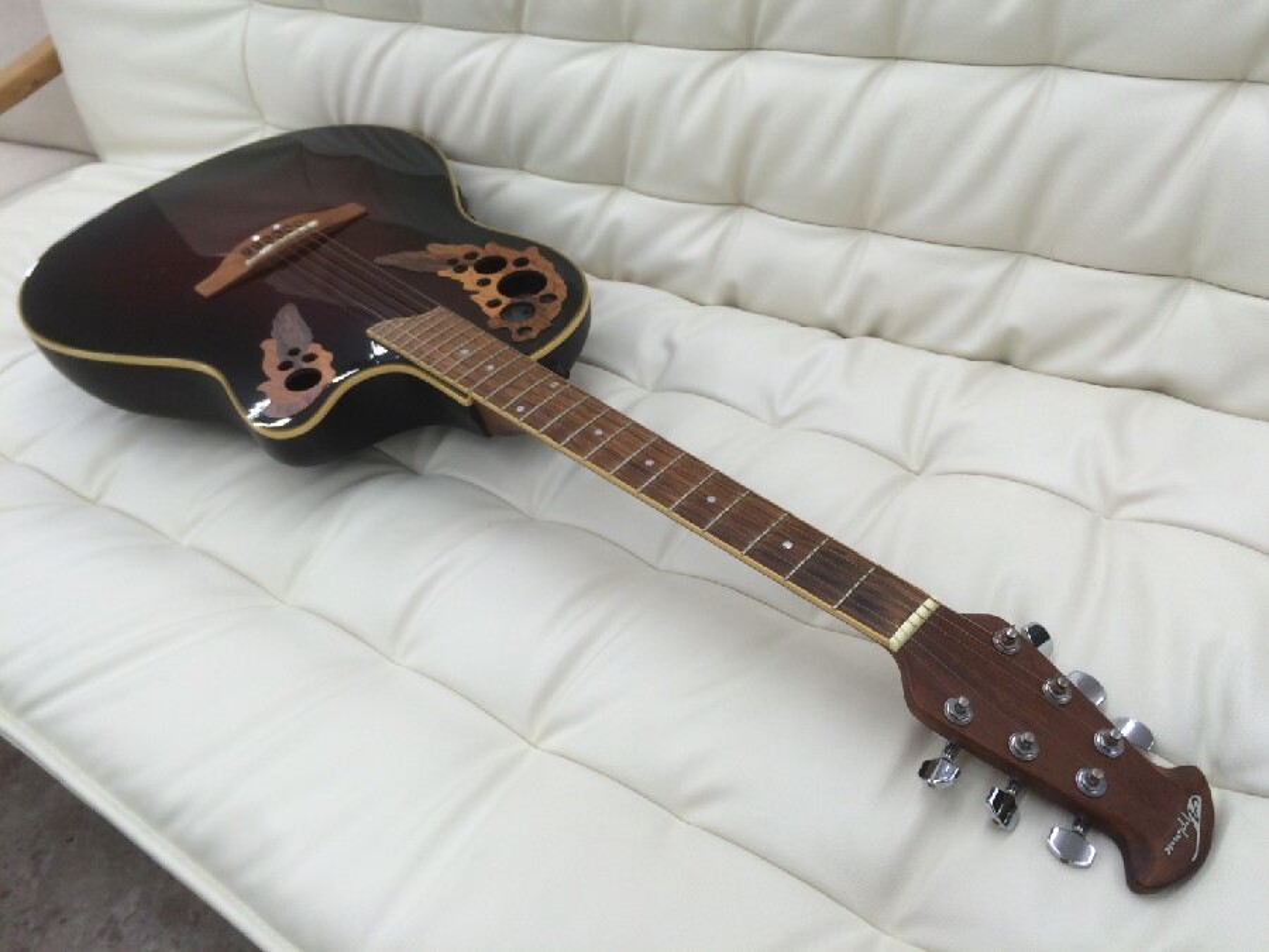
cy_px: 476
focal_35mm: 29
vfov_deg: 48.2
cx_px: 634
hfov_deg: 61.7
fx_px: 1063
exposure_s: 1/60
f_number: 2.2
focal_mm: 4.15
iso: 40
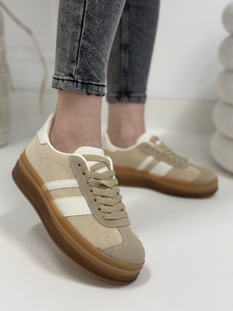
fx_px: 431
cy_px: 156
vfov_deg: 39.7
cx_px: 116
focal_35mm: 48
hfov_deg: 30.3
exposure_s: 1/100
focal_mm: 6.86
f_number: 1.78
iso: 125
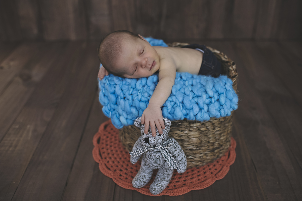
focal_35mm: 35
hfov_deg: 54.5
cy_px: 100
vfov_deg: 37.8
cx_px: 151
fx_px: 293
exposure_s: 1/200
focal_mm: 35
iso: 200
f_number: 2.5
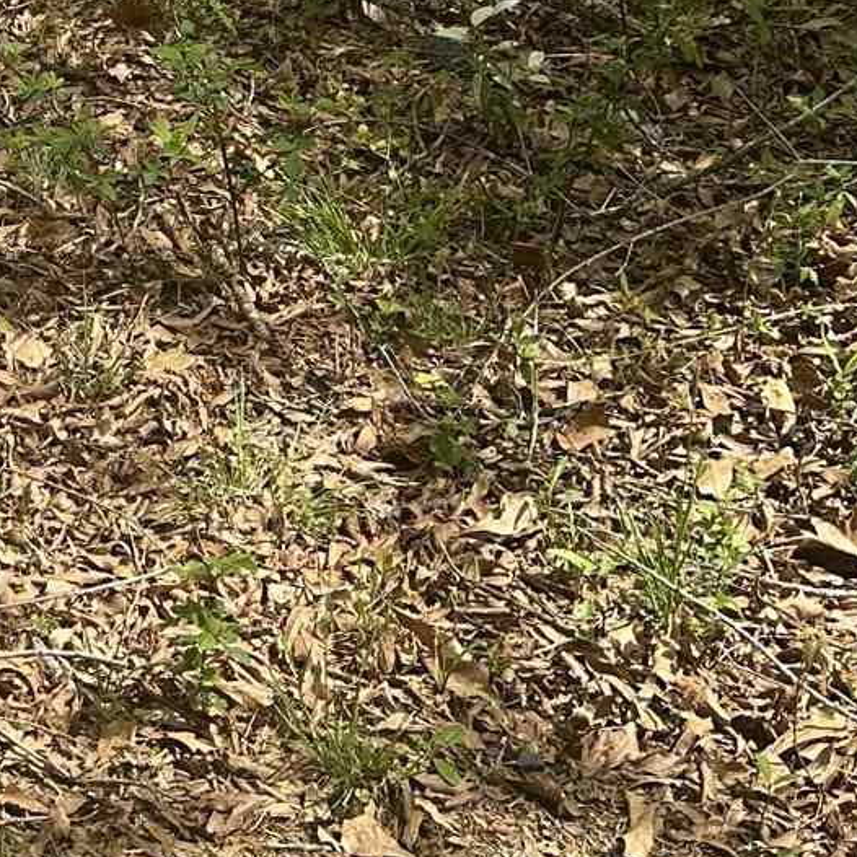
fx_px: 2605
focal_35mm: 93
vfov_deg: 17.1
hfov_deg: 17.3
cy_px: -373
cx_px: -321
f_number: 1.78
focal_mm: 6.86
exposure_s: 1/1751
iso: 80
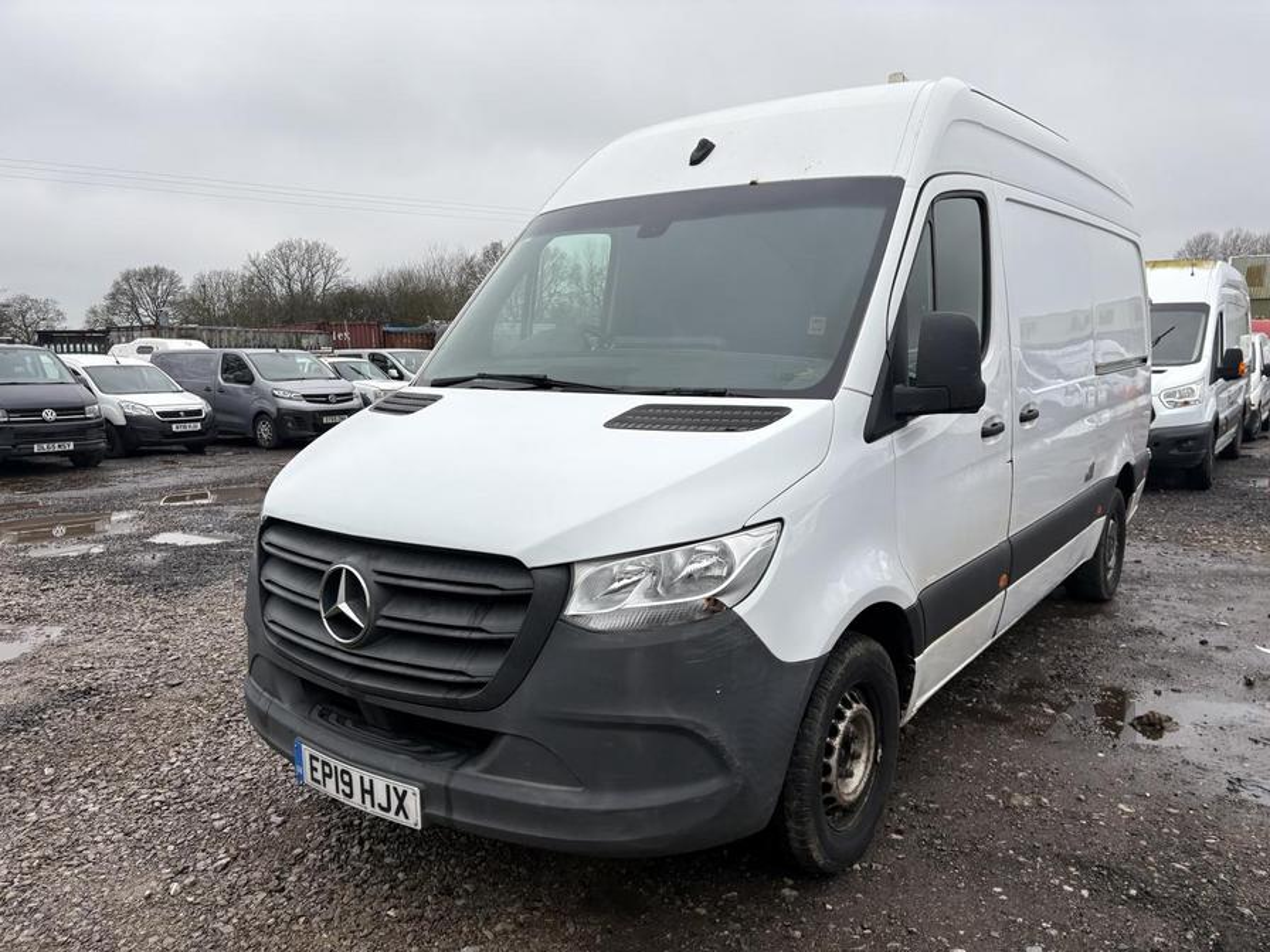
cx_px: 635
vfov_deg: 53.1
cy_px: 476
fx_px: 954
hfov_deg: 67.3
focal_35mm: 26
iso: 50
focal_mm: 5.96
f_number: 1.6
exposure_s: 1/731
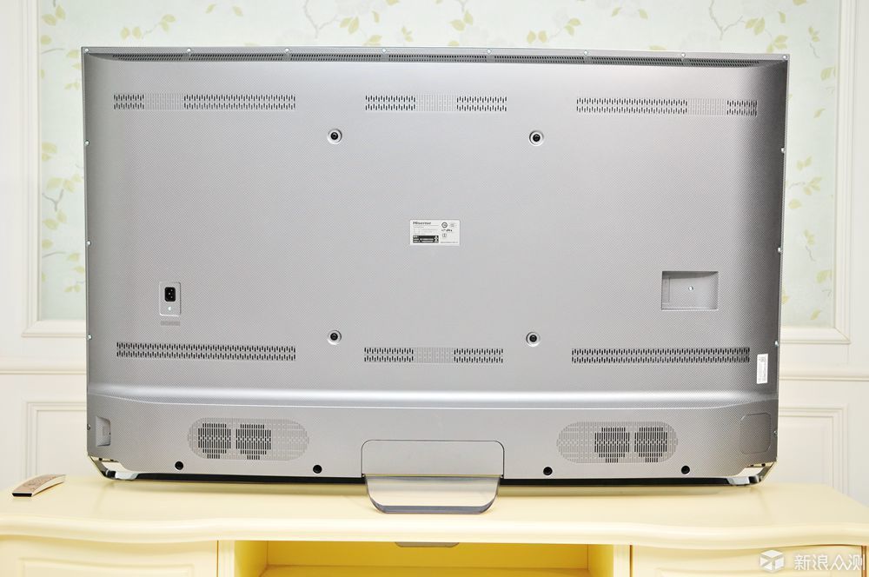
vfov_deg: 29.8
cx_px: 434
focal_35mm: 45
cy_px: 288
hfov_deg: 43.7
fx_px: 1085
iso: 320
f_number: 2.8
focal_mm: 30
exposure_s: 1/125
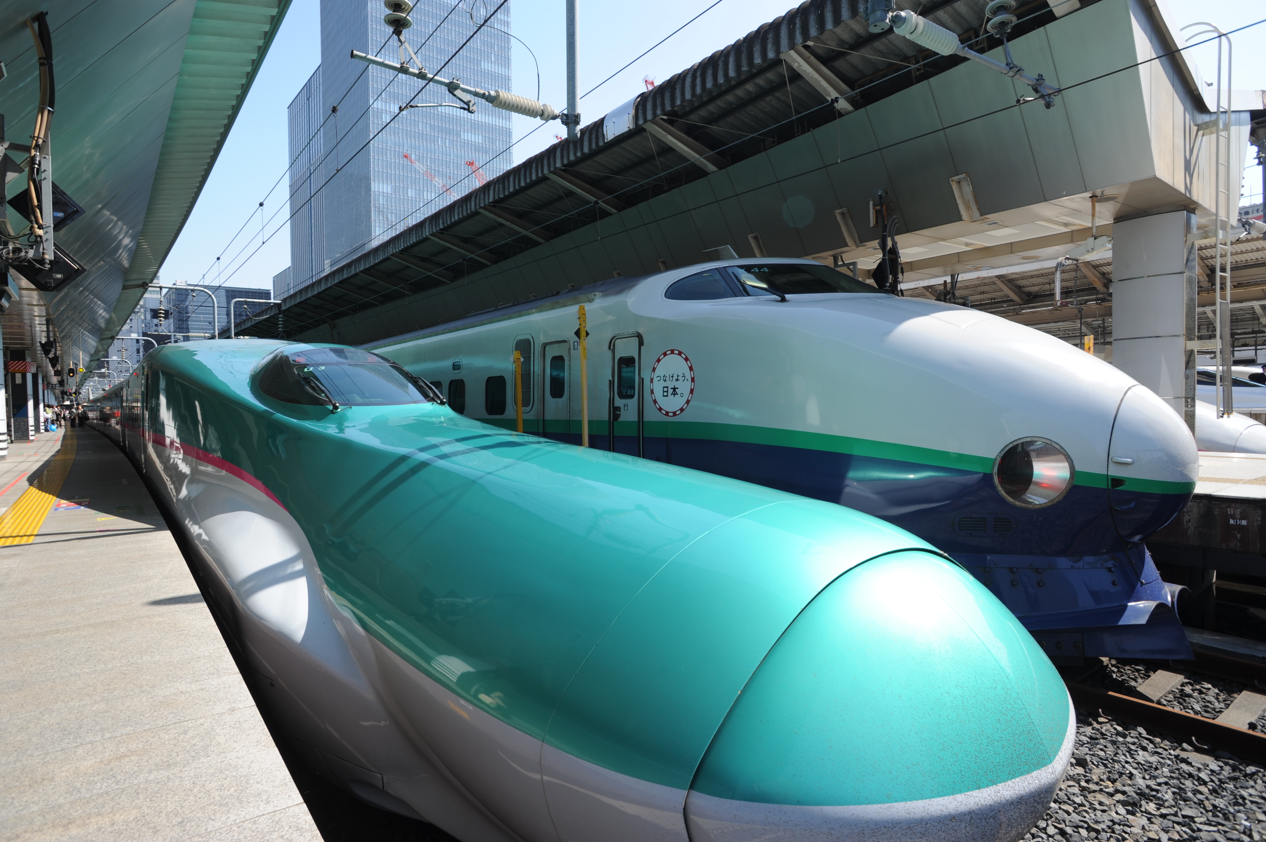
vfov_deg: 61.9
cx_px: 633
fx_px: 703
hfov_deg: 84.0
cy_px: 421
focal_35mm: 20
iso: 200
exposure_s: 1/100
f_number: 11
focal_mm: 20
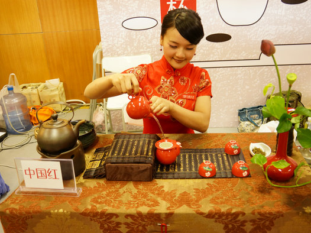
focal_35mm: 34
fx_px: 305
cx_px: 159
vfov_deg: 41.8
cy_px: 117
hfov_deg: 54.0
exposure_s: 1/60
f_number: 4
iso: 1600
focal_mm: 21
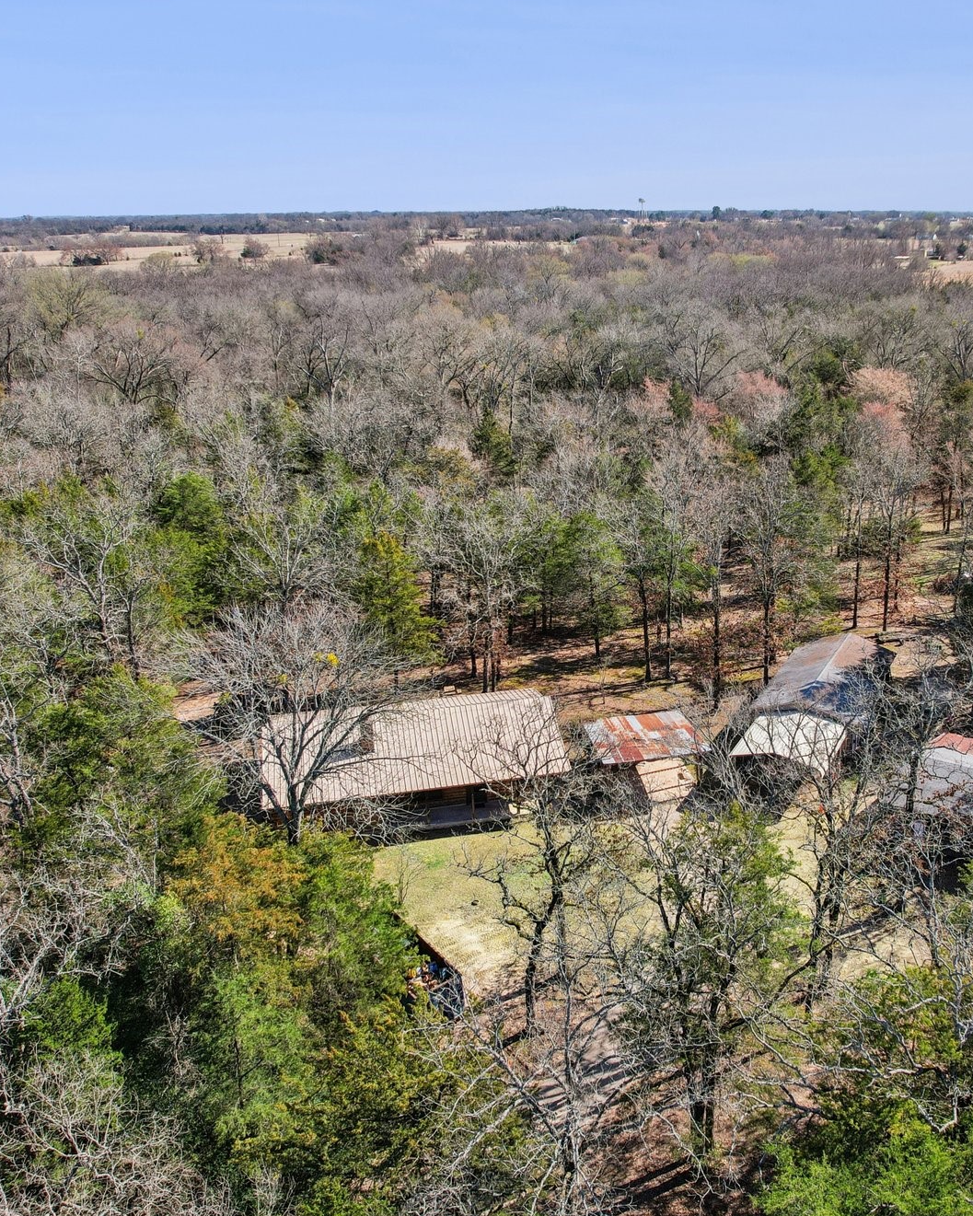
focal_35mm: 32
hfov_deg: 45.1
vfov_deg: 55.7
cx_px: 655
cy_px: 614
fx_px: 1152
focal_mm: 8.4
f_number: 2.8
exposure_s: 1/1250
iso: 110
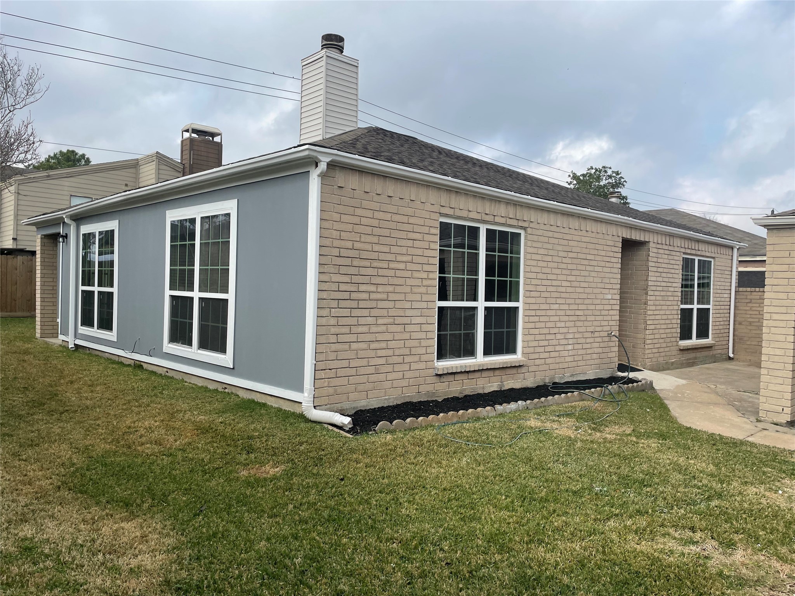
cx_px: 398
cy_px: 298
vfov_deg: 53.1
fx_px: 597
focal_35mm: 26
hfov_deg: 67.3
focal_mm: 4.2
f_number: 1.6
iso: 32
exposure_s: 1/2882
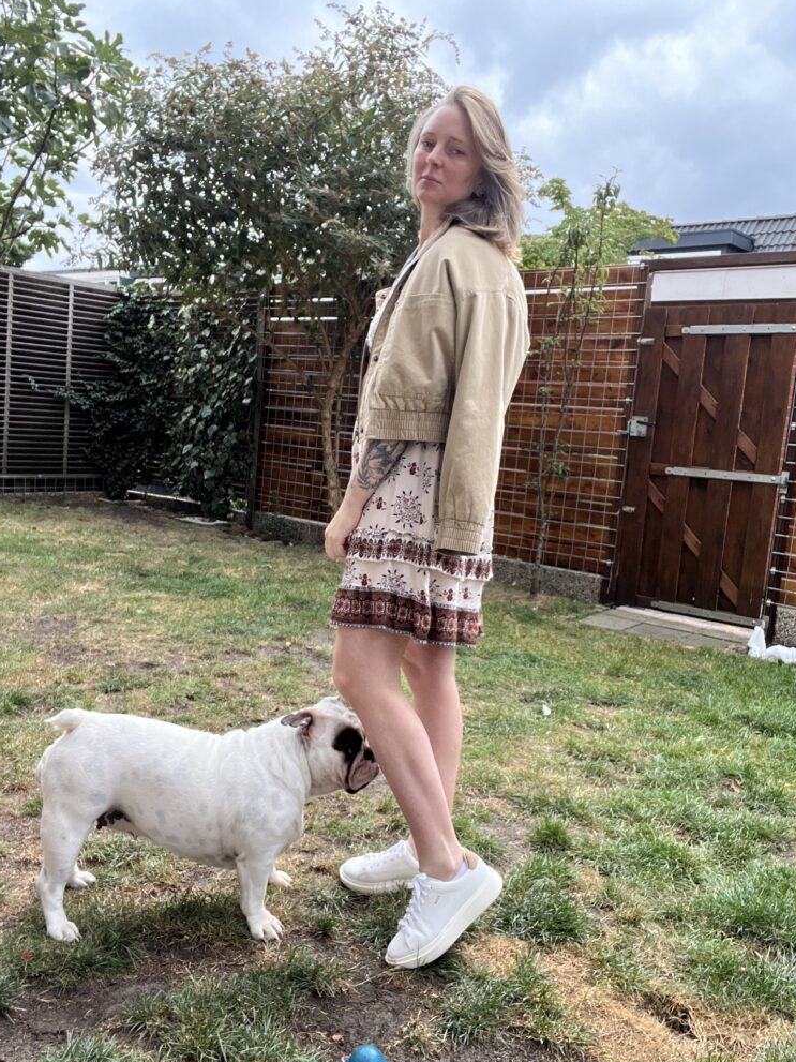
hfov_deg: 45.4
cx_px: 387
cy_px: 538
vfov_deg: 58.4
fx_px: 951
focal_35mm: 31
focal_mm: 2.71
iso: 40
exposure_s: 1/157
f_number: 2.2
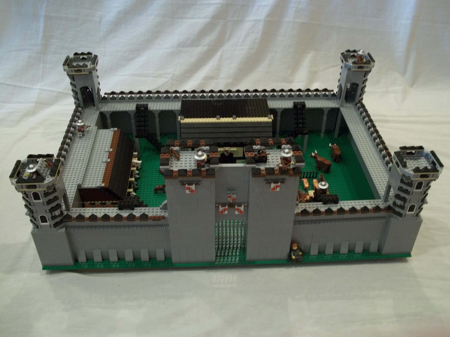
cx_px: 225
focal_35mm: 36
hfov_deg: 51.4
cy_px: 168
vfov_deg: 39.7
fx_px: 468
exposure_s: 1/10
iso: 160
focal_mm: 6.5
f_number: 3.1
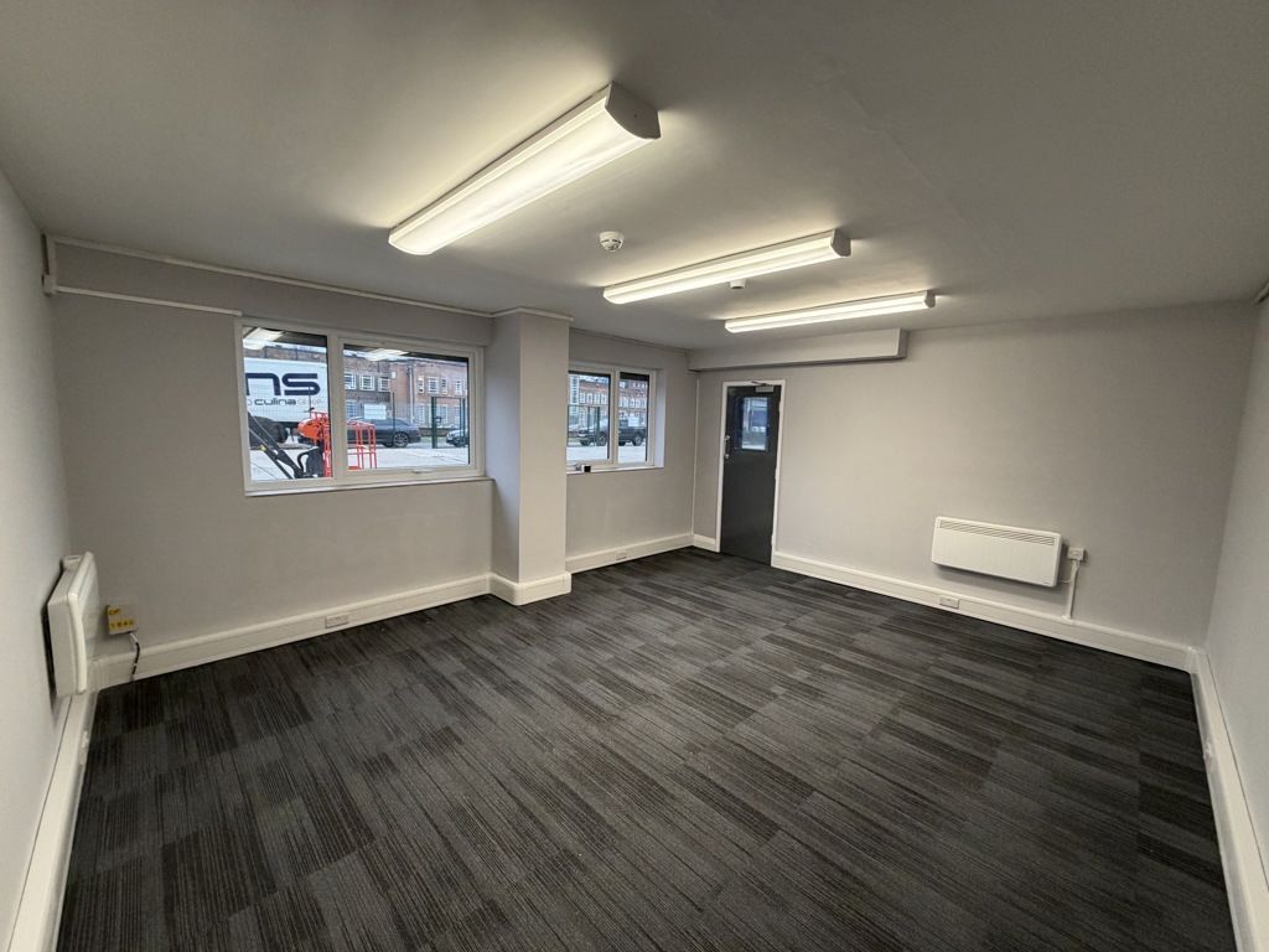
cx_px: 634
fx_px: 513
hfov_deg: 102.1
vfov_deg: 85.7
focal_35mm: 14
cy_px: 476
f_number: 2.2
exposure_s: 1/100
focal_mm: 2.22
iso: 250
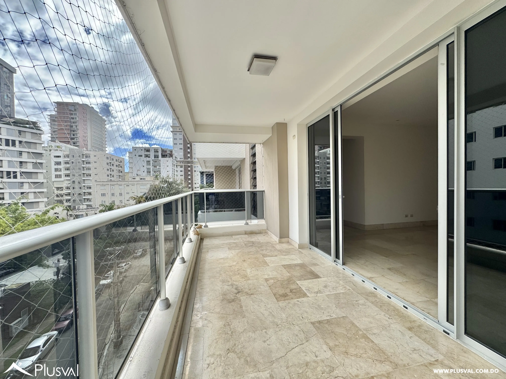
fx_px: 205
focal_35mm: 14
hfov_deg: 102.1
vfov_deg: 85.7
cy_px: 190
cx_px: 253
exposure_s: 1/498
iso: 40
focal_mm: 2.22
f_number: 2.2
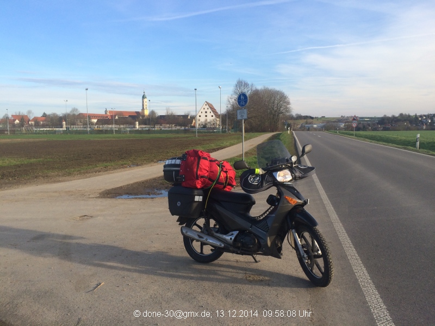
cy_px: 163
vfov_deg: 48.2
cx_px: 218
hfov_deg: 61.7
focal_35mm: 29
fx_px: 364
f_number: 2.2
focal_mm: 4.15
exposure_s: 1/672
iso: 32
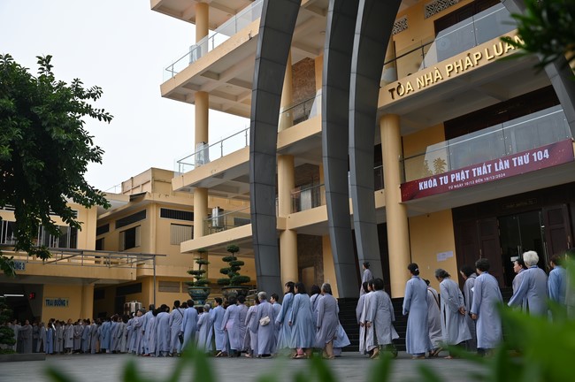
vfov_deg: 35.0
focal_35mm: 38
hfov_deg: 50.7
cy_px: 191
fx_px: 606
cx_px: 288
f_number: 5.6
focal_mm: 38
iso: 100
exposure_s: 1/250
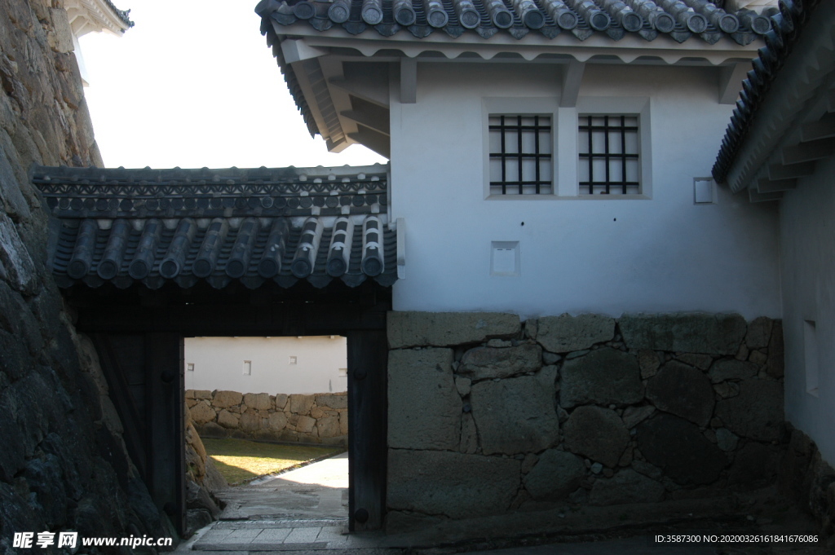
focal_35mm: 42
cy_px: 278
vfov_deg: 31.8
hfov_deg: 46.4
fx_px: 973
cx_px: 418
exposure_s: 1/125
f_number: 7.1
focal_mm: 28
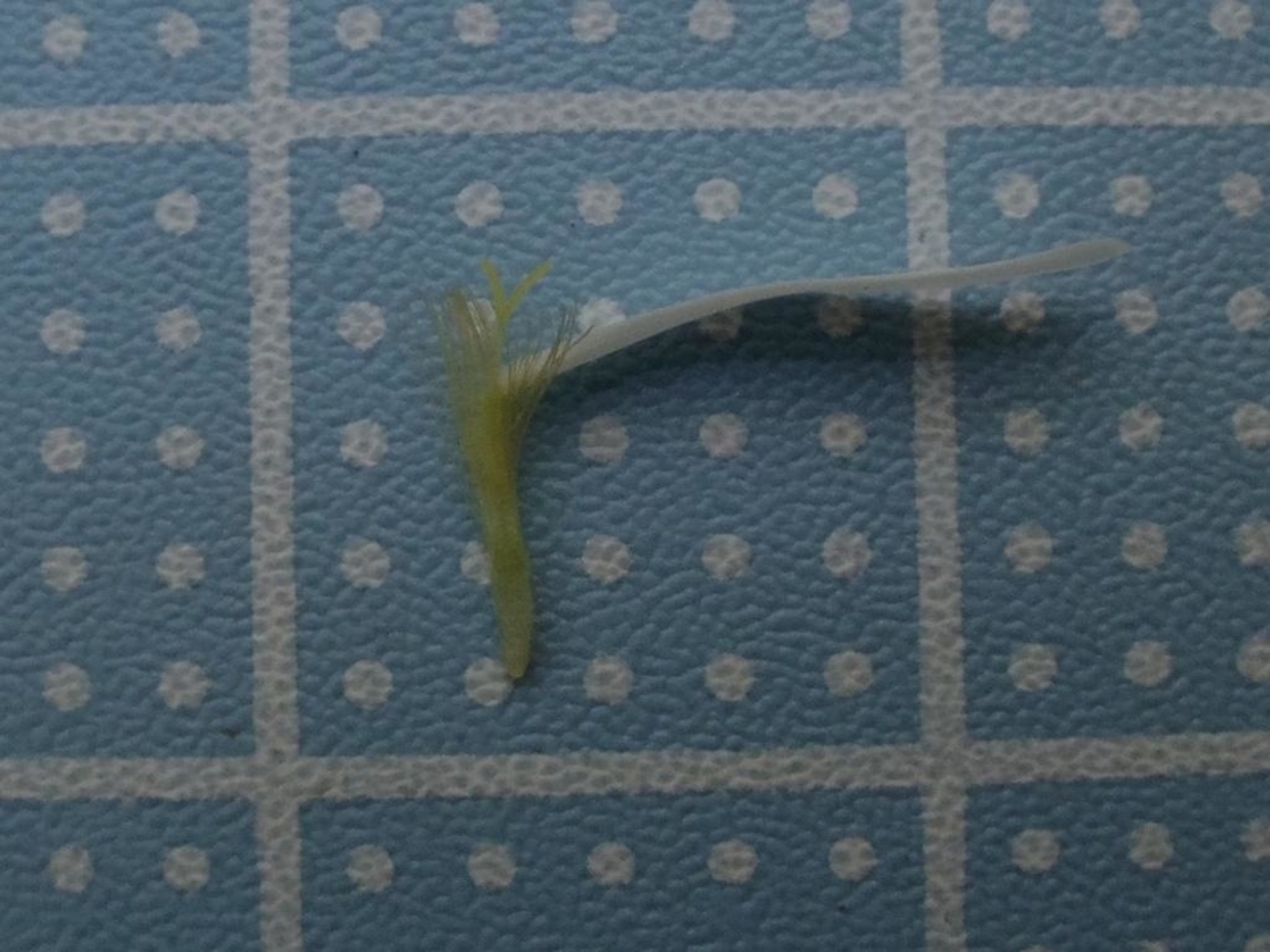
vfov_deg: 42.9
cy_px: 476
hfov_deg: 55.4
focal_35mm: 33
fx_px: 1211
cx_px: 635
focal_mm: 6.3
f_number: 7.1
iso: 800
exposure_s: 1/50
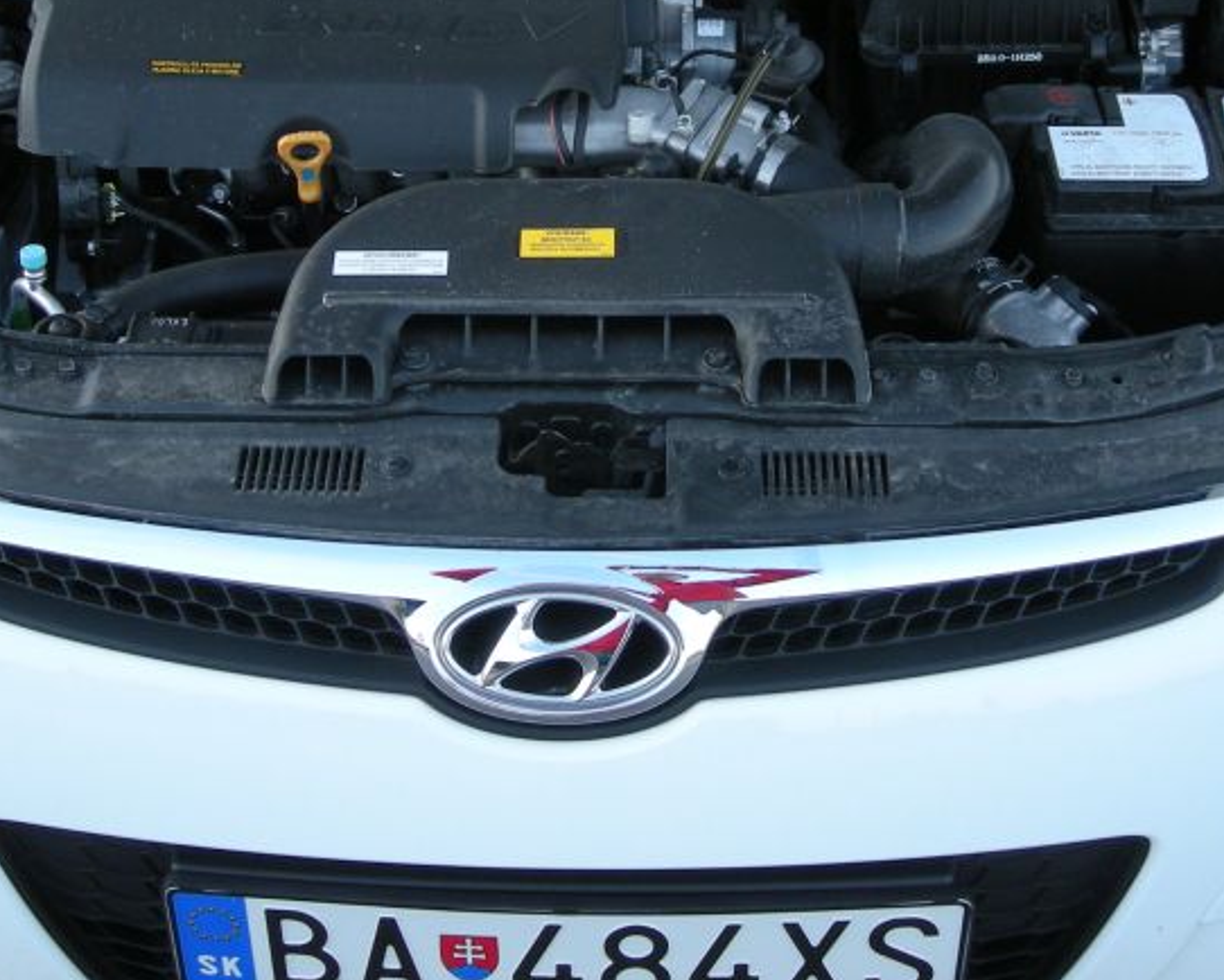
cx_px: 601
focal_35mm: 63
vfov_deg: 23.7
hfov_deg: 30.0
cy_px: 147
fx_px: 2283
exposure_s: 1/59.8
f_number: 2.8
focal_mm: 5.7
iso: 82
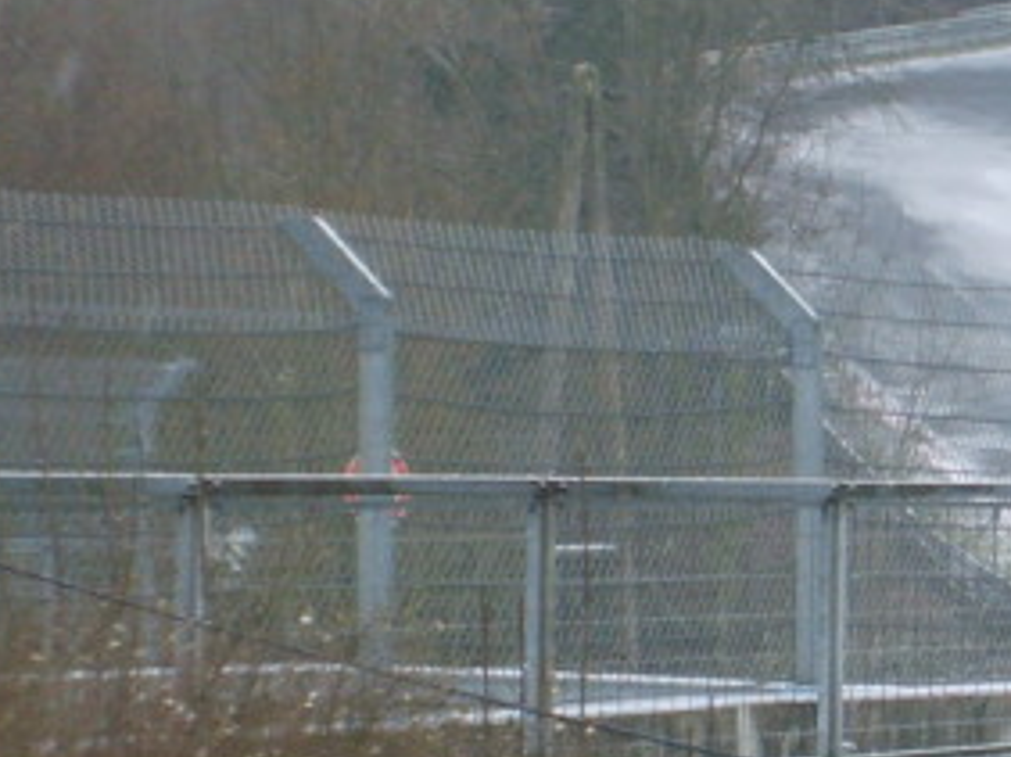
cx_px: 1273
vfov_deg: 5.7
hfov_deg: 7.5
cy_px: 359
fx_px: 7616
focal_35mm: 261
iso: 133
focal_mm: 15.5
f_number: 4.6
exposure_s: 1/60
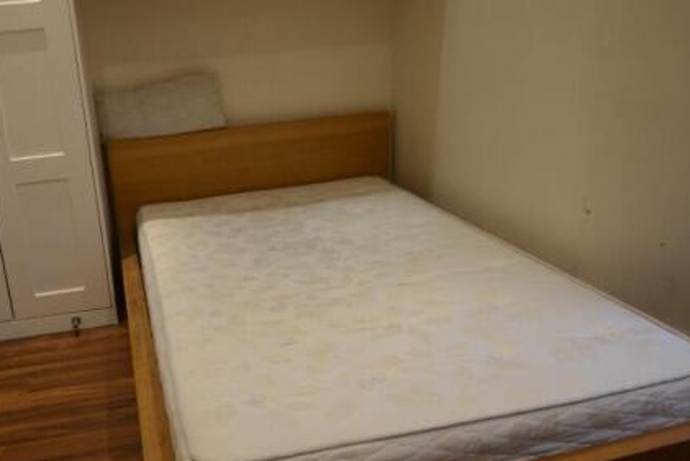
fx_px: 537
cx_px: 227
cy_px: 188
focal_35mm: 28
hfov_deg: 63.7
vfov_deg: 46.2
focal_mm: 12
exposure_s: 1/40
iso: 400
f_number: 3.8
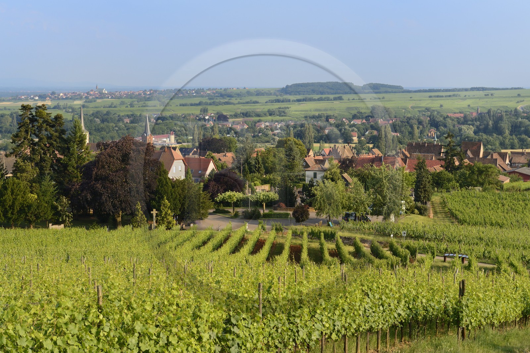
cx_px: 265
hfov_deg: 28.8
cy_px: 176
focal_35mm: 70
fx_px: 1030
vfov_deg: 19.4
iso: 200
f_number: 8
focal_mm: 70
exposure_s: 1/200
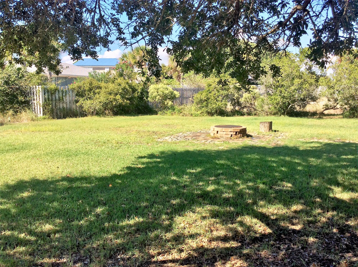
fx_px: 330
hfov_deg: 56.9
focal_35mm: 32
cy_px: 134
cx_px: 179
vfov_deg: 44.1
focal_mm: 3.3
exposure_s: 1/743
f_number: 2.4
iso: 32
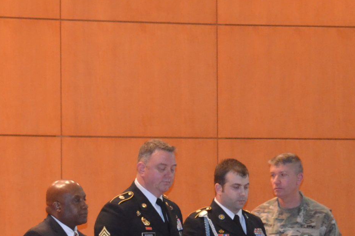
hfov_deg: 10.8
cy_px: 279
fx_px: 1880
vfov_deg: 7.1
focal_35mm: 191
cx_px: 152
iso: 3200
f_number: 5
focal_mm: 46
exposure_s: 1/60
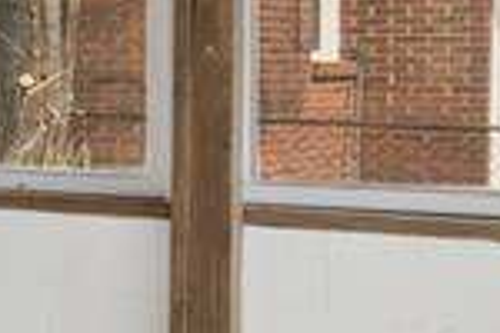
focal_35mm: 109
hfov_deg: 11.7
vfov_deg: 12.5
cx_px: -950
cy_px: 90
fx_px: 1514
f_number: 7.1
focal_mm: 16
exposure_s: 1/50
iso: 200
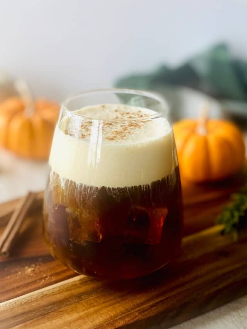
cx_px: 124
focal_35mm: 26
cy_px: 164
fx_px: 247
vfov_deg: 67.3
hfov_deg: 53.1
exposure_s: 1/120
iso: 50
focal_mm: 4.25
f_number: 1.8
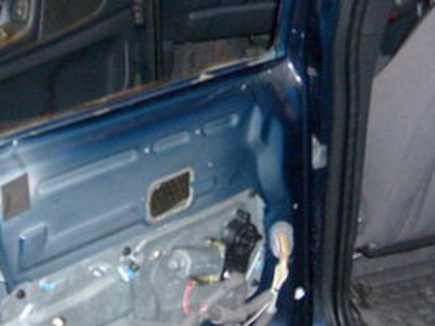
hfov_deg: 23.0
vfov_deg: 17.4
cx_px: 206
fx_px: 1068
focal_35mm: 85
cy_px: 132
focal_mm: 5.8
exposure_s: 1/45
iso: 160
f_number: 2.8
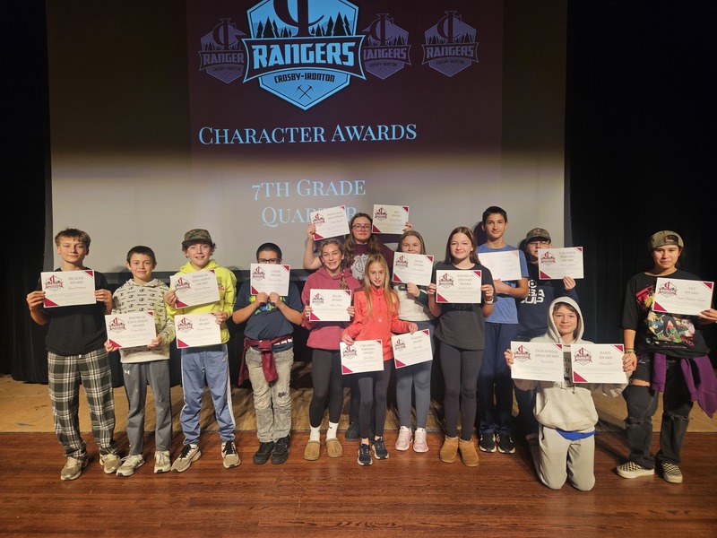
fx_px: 476
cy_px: 269
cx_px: 358
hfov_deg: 73.9
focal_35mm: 23
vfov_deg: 58.9
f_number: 1.8
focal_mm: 5.4
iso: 40
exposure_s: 1/89.1
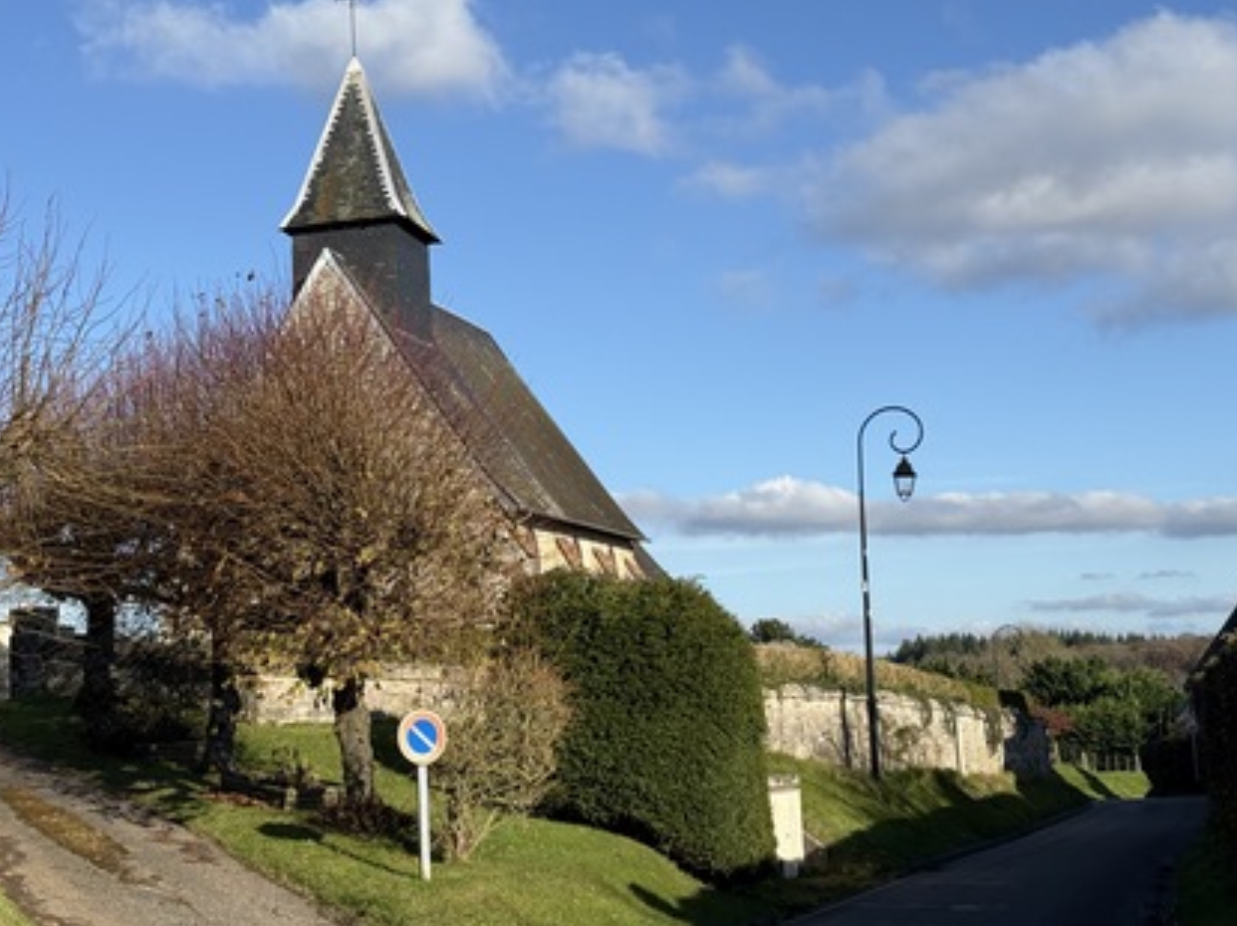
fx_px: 2071
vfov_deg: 25.2
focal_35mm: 58
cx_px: 514
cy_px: 554
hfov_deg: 33.2
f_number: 1.78
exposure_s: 1/3891
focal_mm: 6.76
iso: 64
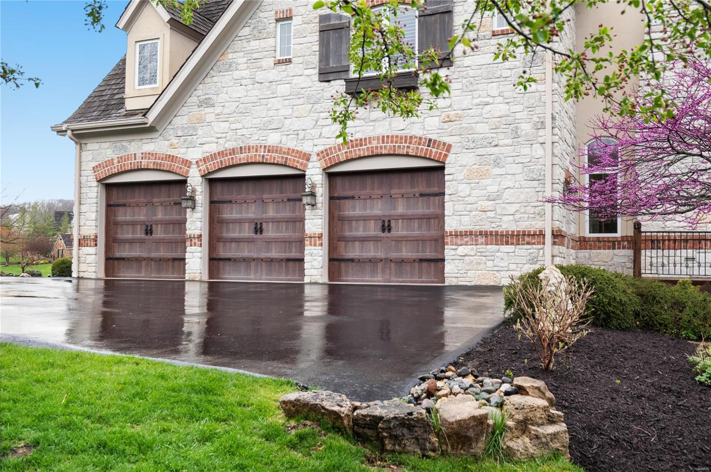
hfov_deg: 53.2
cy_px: 236
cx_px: 356
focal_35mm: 36
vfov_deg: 36.8
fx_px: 710
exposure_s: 1/100
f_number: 4.5
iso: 400
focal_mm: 18
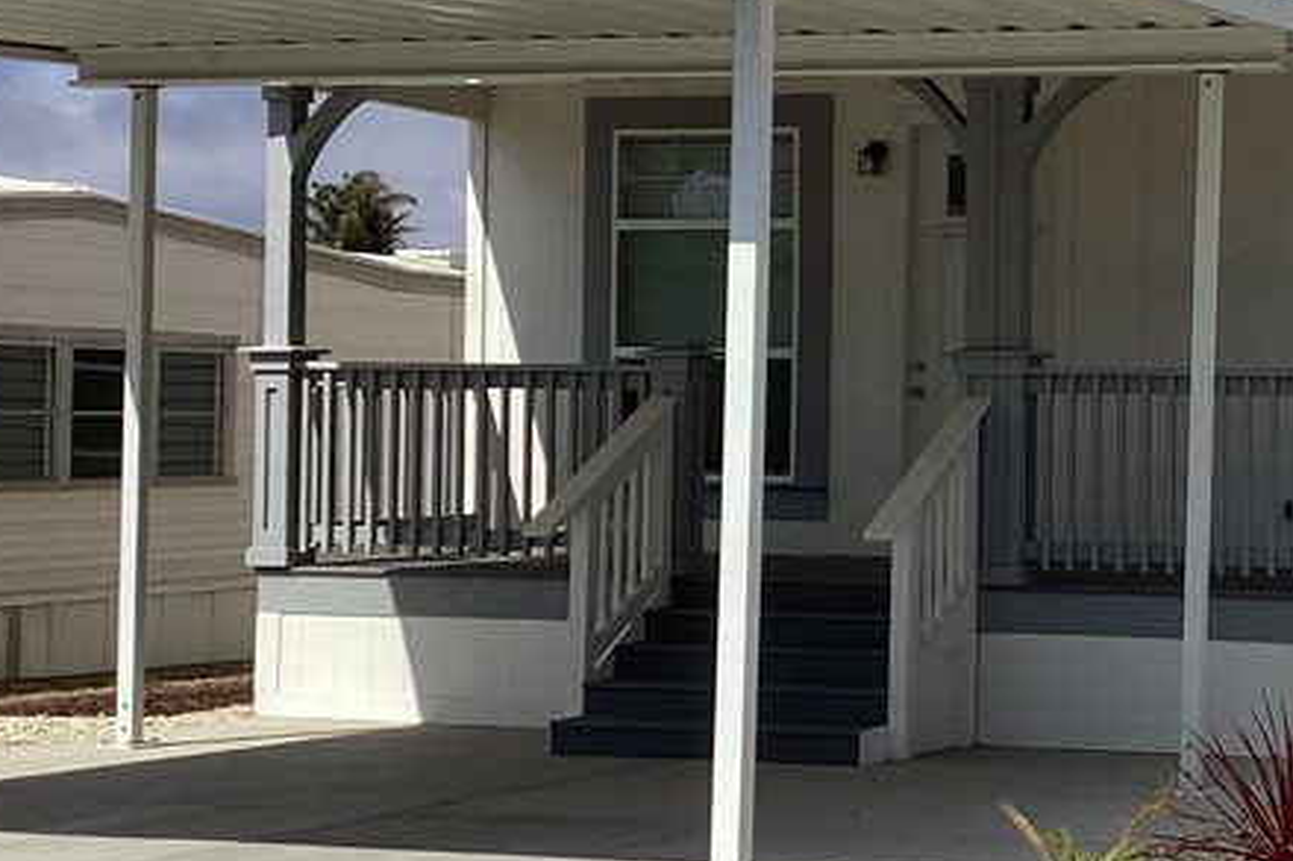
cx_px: 1413
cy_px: 382
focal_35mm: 75
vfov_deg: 18.2
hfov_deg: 25.1
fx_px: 2693
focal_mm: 3.3
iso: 25
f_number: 2.4
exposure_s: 1/2469
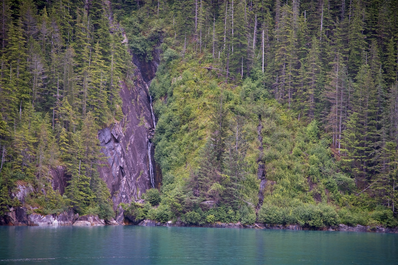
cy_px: 132
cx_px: 199
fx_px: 1327
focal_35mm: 120
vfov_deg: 11.4
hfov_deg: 17.1
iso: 320
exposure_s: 1/250
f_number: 4
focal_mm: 120
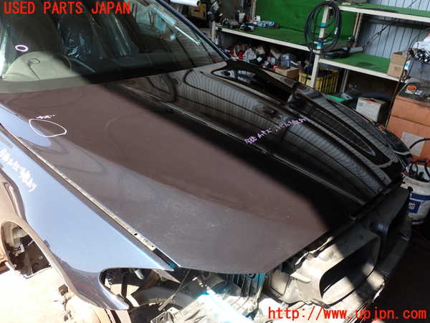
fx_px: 373
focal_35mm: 30
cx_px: 215
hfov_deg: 60.0
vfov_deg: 46.8
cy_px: 162
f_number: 3.2
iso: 100
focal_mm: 5.4
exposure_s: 1/125
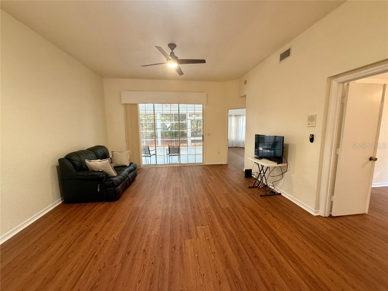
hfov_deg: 102.1
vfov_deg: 85.7
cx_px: 194
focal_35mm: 14
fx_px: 157
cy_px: 146
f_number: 2.2
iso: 200
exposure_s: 1/60
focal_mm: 2.22
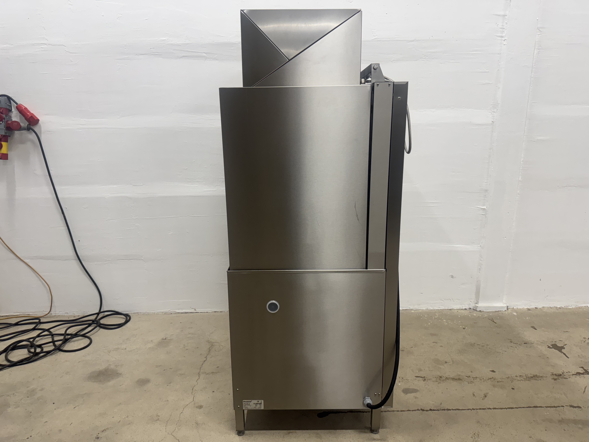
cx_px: 294
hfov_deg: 71.6
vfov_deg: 56.8
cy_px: 221
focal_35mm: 24
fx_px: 408
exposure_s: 1/100
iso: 160
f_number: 1.78
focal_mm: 6.76
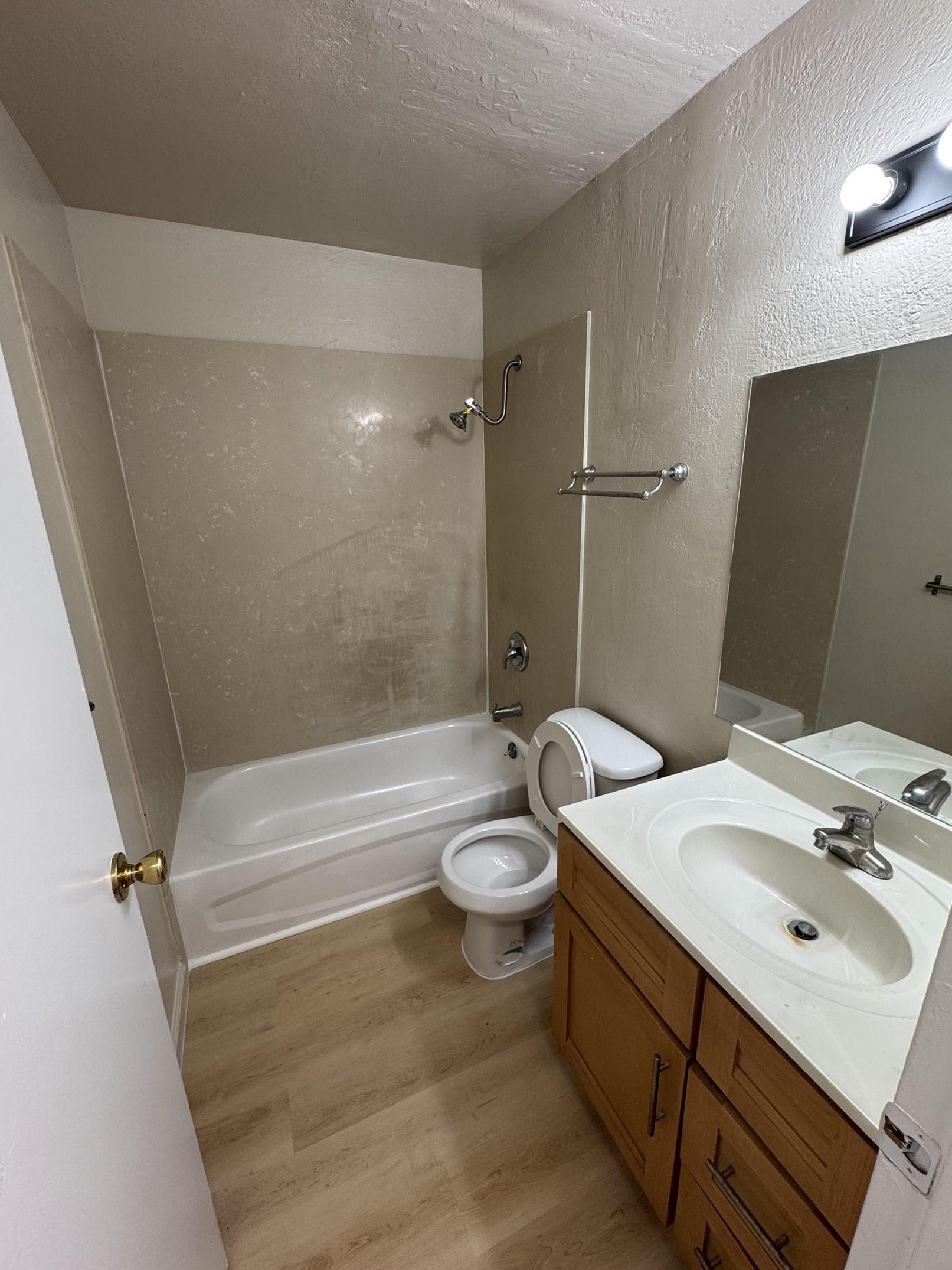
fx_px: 550
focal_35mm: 15
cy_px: 648
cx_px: 495
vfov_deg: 98.2
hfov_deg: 81.7
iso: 125
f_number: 2.2
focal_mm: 2.22
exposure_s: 1/120
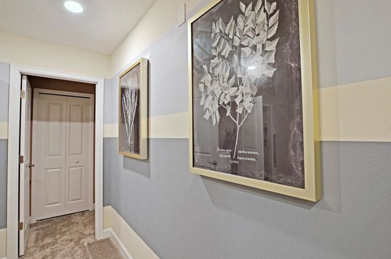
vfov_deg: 73.4
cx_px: 203
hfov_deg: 96.8
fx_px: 173
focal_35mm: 16
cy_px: 128
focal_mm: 10
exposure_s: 1/15
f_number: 4.5
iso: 180
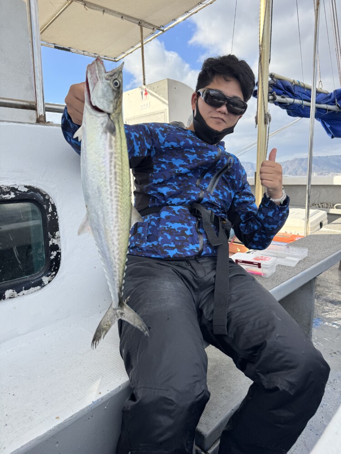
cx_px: 170
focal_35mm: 24
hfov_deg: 56.8
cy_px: 227
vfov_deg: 71.6
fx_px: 315
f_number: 1.78
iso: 80
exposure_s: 1/1395
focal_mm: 6.76
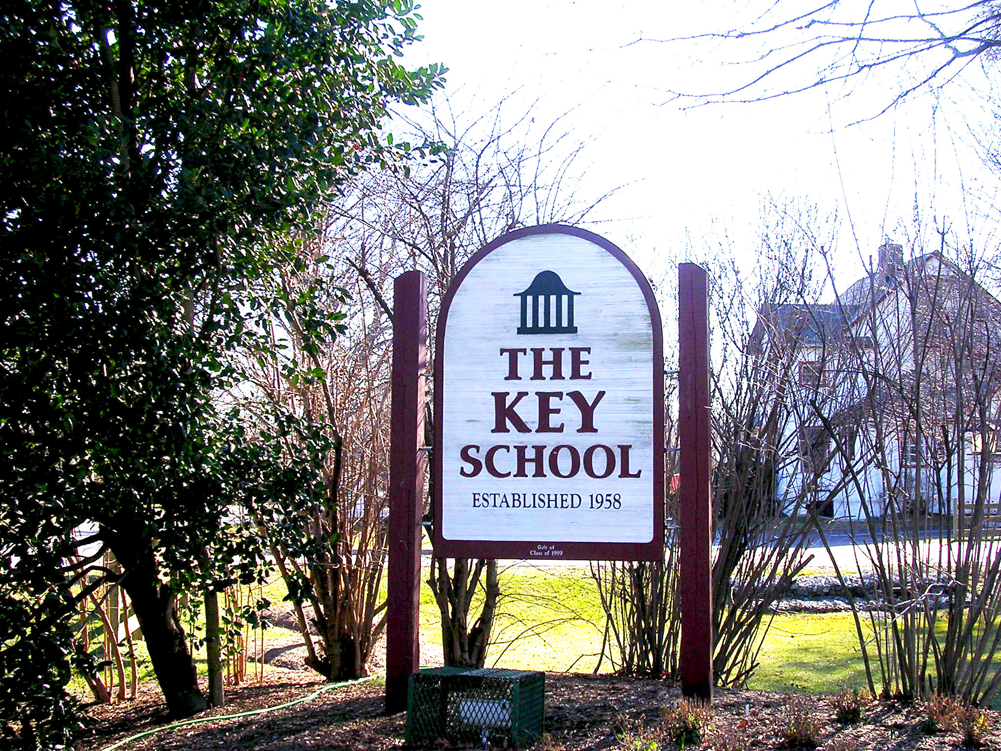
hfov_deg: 36.2
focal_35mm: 53
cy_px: 376
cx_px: 500
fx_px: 1533
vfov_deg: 27.5
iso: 100
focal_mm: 8
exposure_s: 1/457
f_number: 3.2
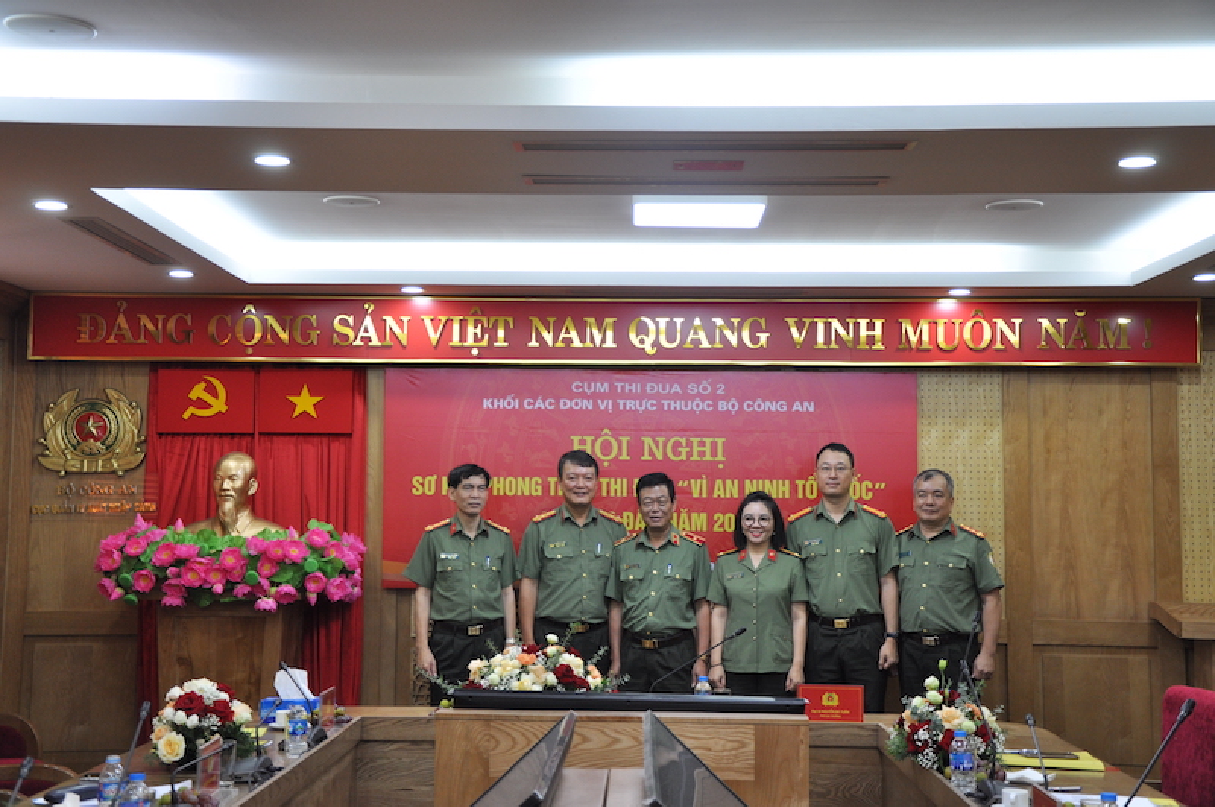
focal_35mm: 52
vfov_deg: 25.7
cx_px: 608
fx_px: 1769
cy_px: 404
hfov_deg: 37.9
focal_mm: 35
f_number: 4.5
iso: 560
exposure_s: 1/60
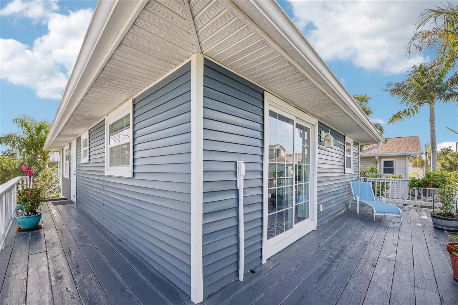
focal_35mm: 14
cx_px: 229
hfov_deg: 104.3
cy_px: 152
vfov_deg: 81.2
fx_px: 178
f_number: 8
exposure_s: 1/800
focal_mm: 14
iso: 400
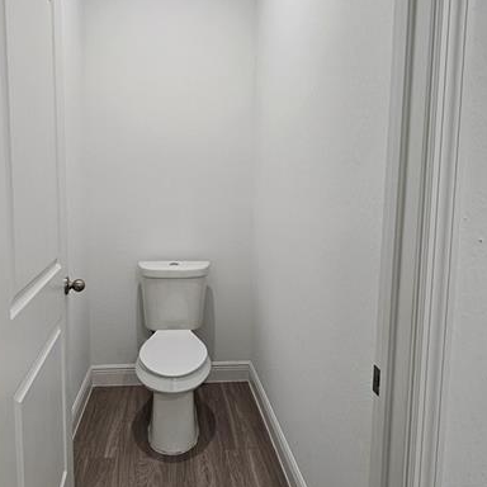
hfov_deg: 66.9
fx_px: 366
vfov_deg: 67.1
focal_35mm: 23
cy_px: 218
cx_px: 208
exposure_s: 1/60
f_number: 2.2
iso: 100
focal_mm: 2.2
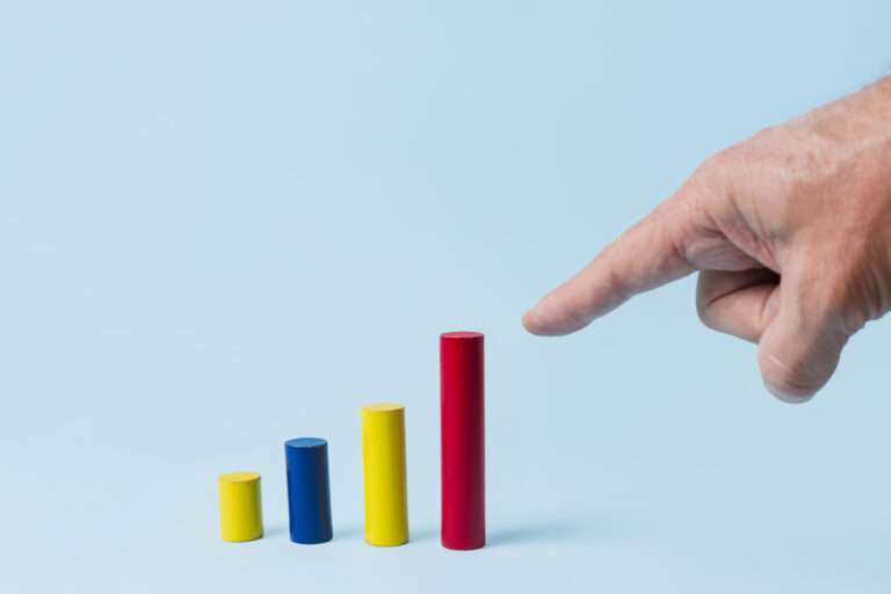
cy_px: 297
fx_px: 1299
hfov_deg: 37.9
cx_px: 446
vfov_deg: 25.8
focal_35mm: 52
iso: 320
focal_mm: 35
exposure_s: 1/80
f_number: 4.5
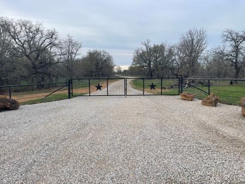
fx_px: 184
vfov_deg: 53.0
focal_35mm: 26
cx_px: 122
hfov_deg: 67.3
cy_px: 92
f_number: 1.6
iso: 32
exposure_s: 1/537
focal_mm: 4.2
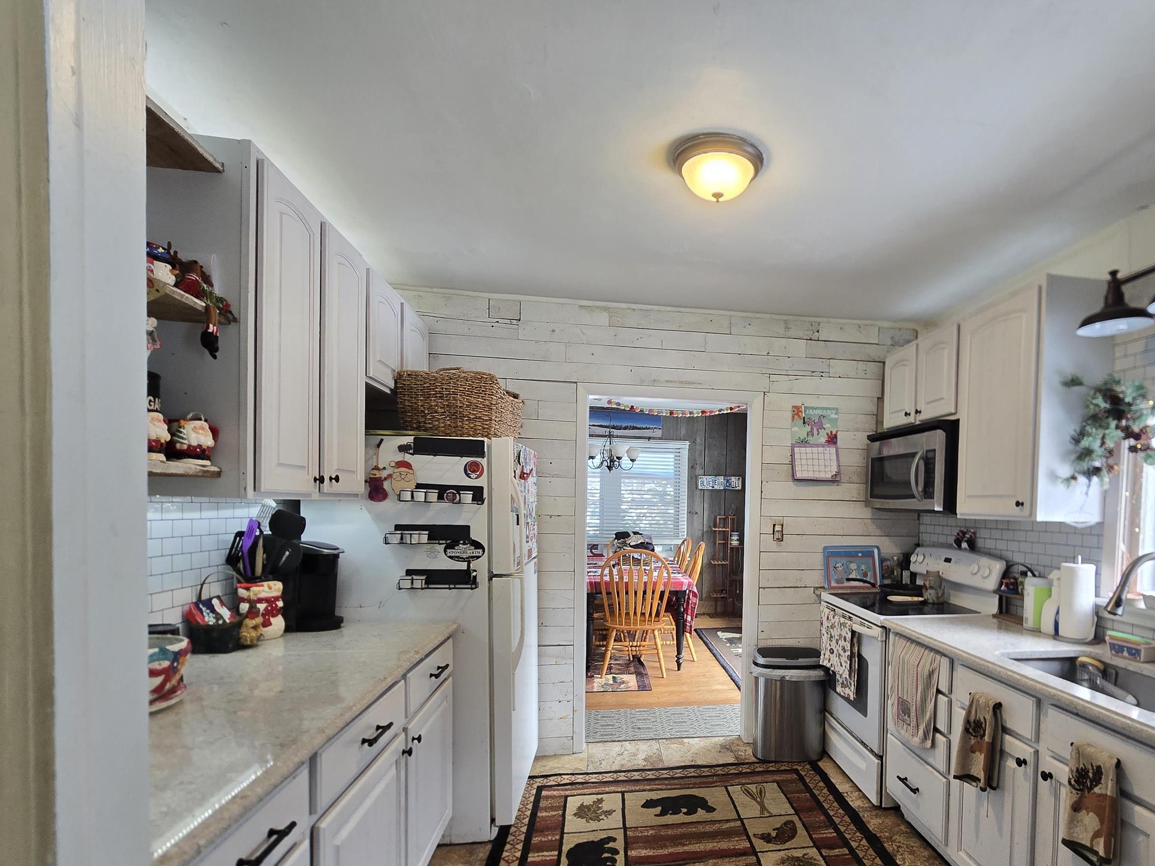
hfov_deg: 89.1
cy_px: 533
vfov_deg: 73.7
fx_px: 567
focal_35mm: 17
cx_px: 727
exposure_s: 1/60
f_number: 2.2
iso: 125
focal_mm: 2.2
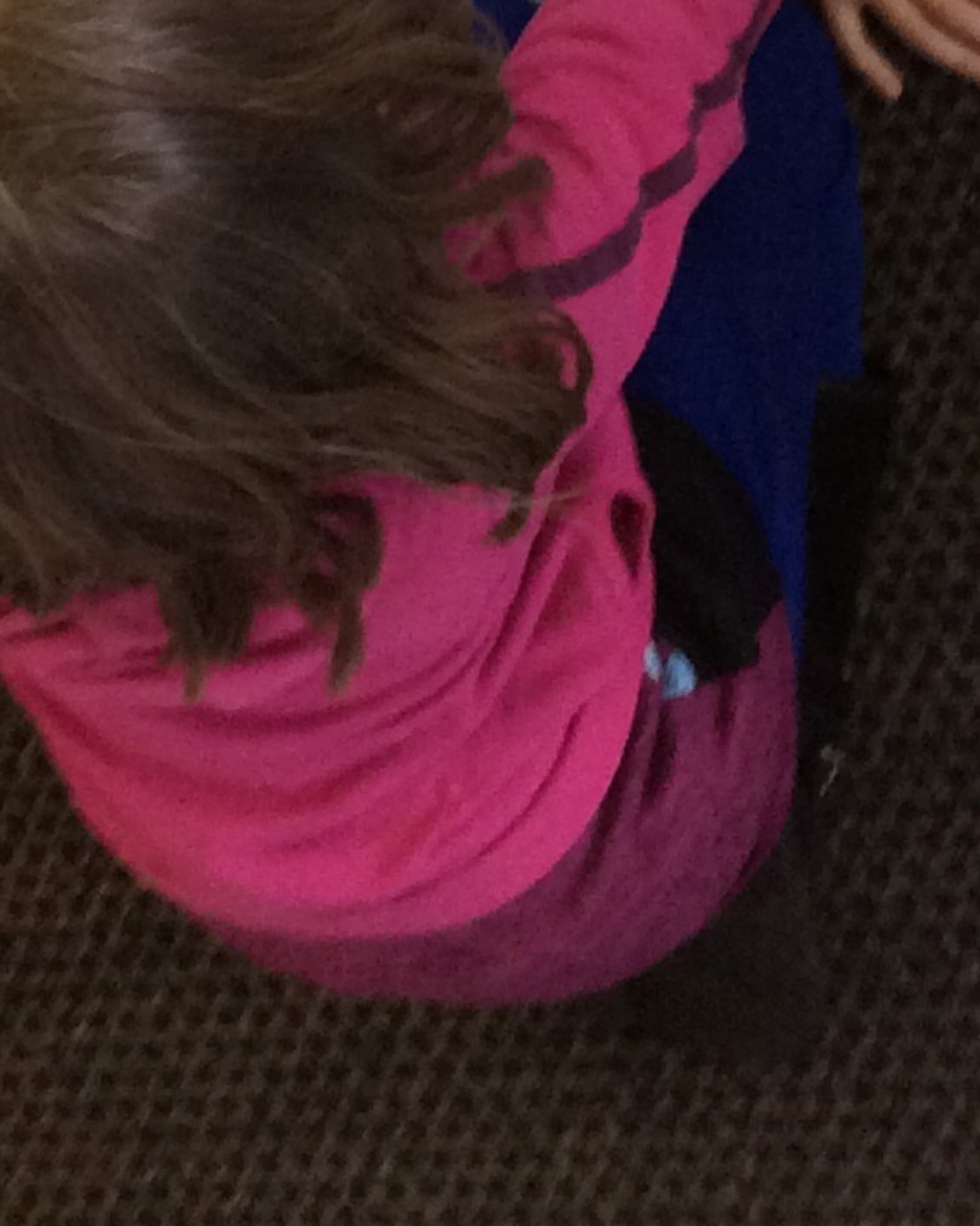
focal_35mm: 114
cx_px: 423
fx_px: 4134
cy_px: -768
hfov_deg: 13.5
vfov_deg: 15.2
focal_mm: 3.3
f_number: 2.4
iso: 80
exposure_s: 1/25
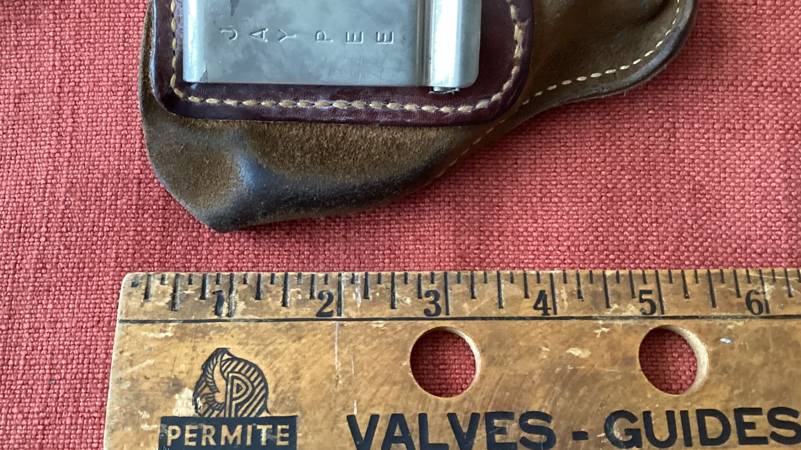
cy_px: 151
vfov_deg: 30.9
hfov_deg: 52.8
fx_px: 807
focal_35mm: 38
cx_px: 380
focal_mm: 3.3
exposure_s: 1/30
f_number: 2.4
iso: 500
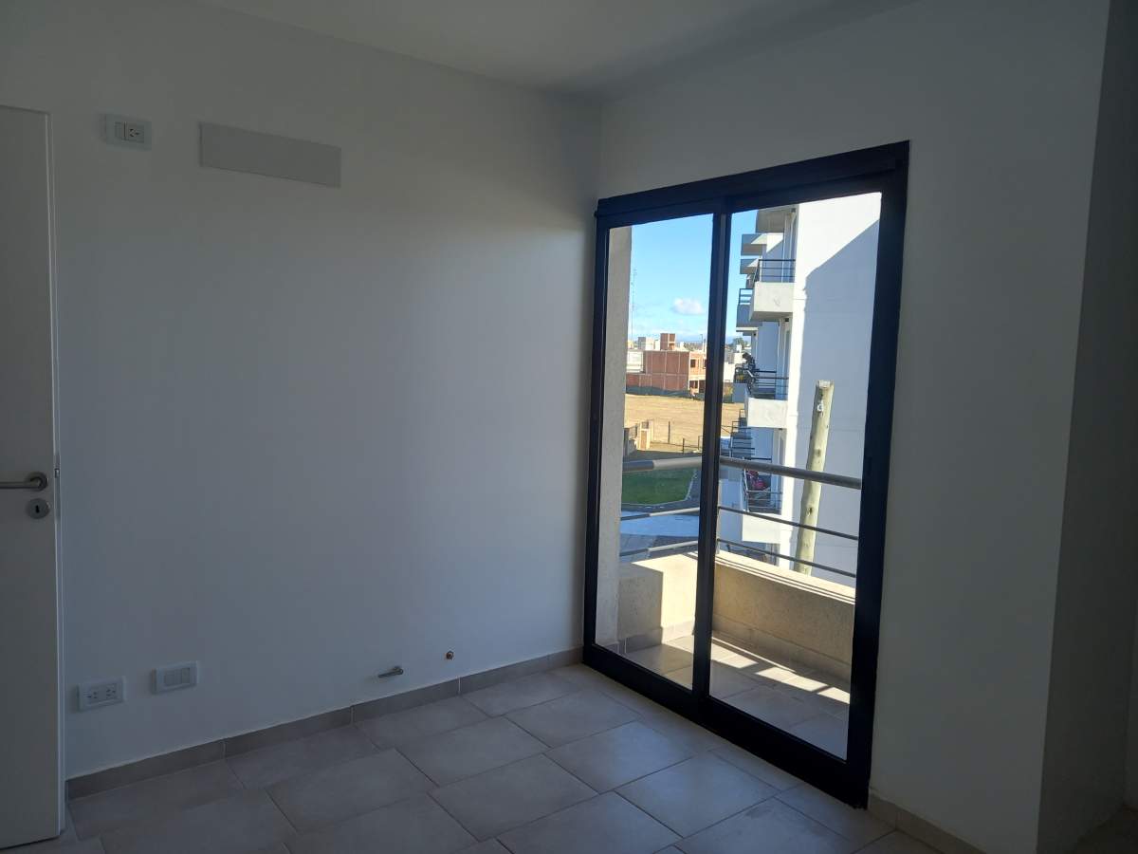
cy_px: 427
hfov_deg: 69.4
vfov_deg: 54.9
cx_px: 569
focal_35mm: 25
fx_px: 822
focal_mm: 4.6
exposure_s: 1/149
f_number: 2
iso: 25
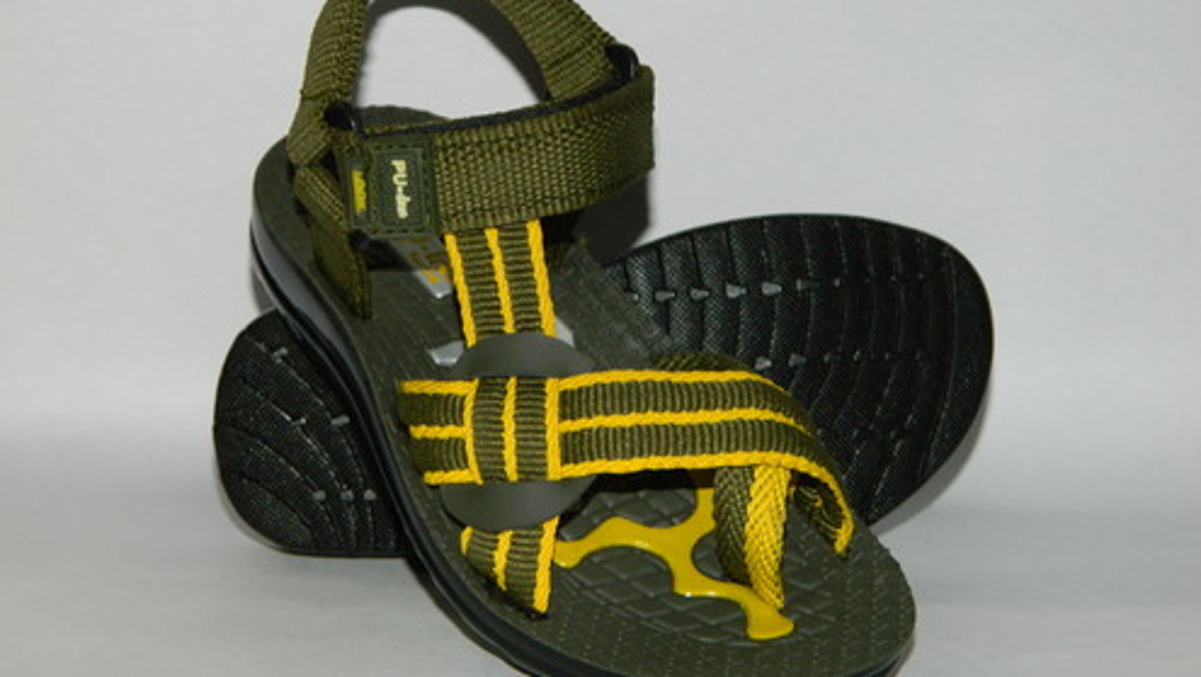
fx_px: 2453
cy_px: 322
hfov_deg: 27.5
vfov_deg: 15.7
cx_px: 599
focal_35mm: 77
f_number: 4
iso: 200
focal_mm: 12.6
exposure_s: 1/50
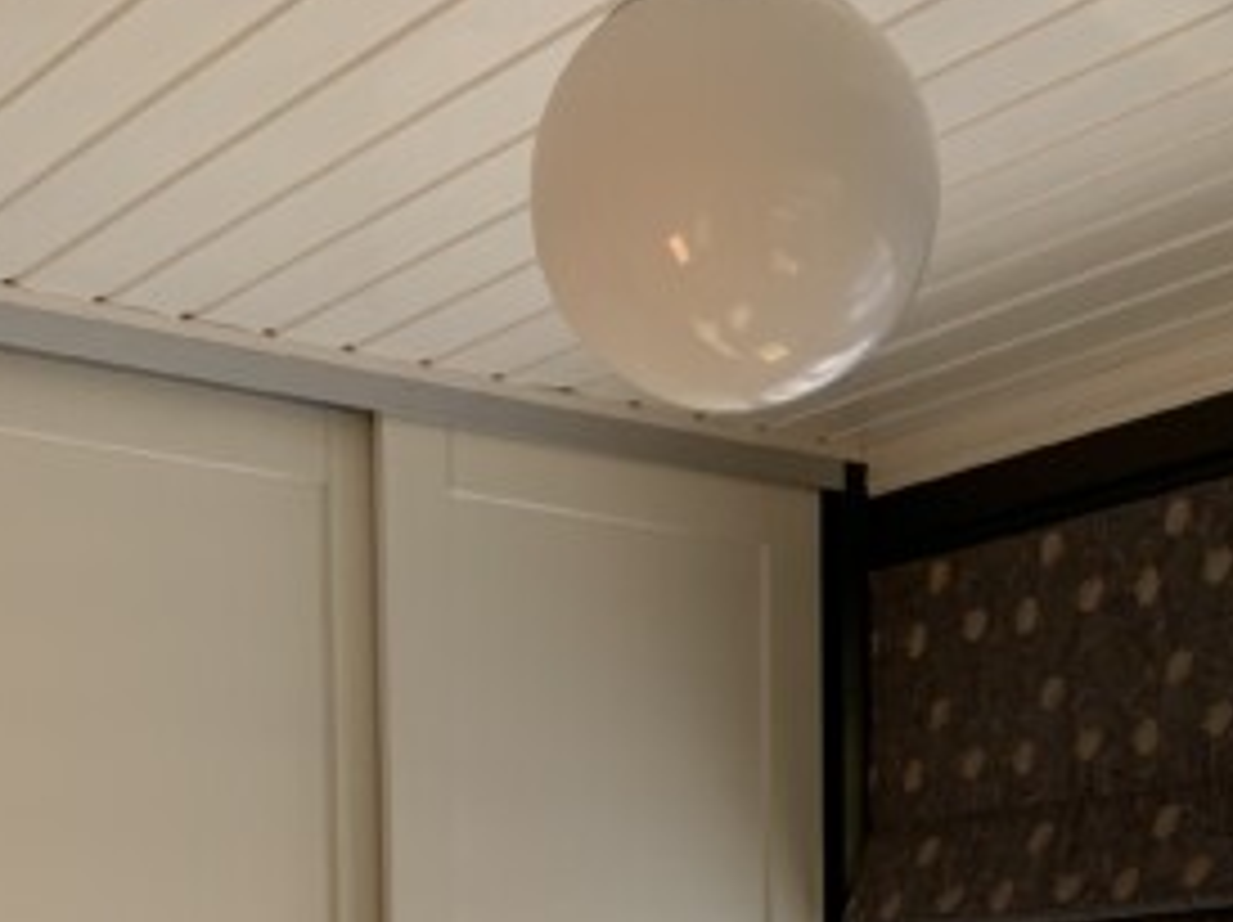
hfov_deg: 26.7
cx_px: 688
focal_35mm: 73
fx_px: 2598
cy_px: 1192
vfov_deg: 18.7
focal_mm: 4.25
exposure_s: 1/121
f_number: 1.8
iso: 80
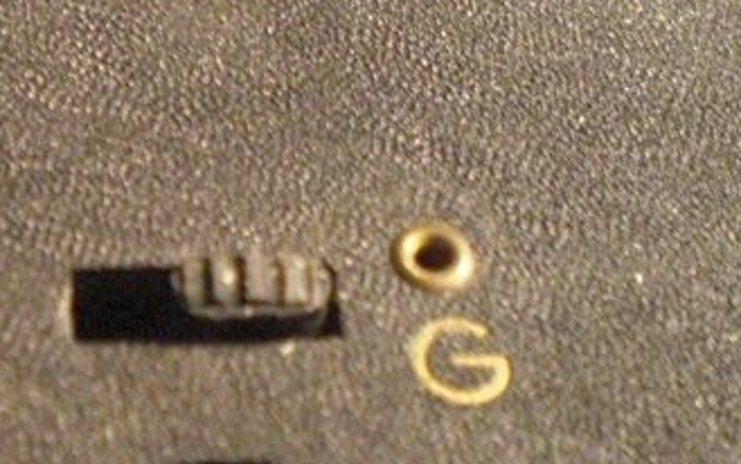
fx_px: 1980
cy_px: 255
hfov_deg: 20.7
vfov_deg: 13.4
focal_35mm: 98
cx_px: 45
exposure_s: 1/40
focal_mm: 6.3
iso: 800
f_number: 3.1
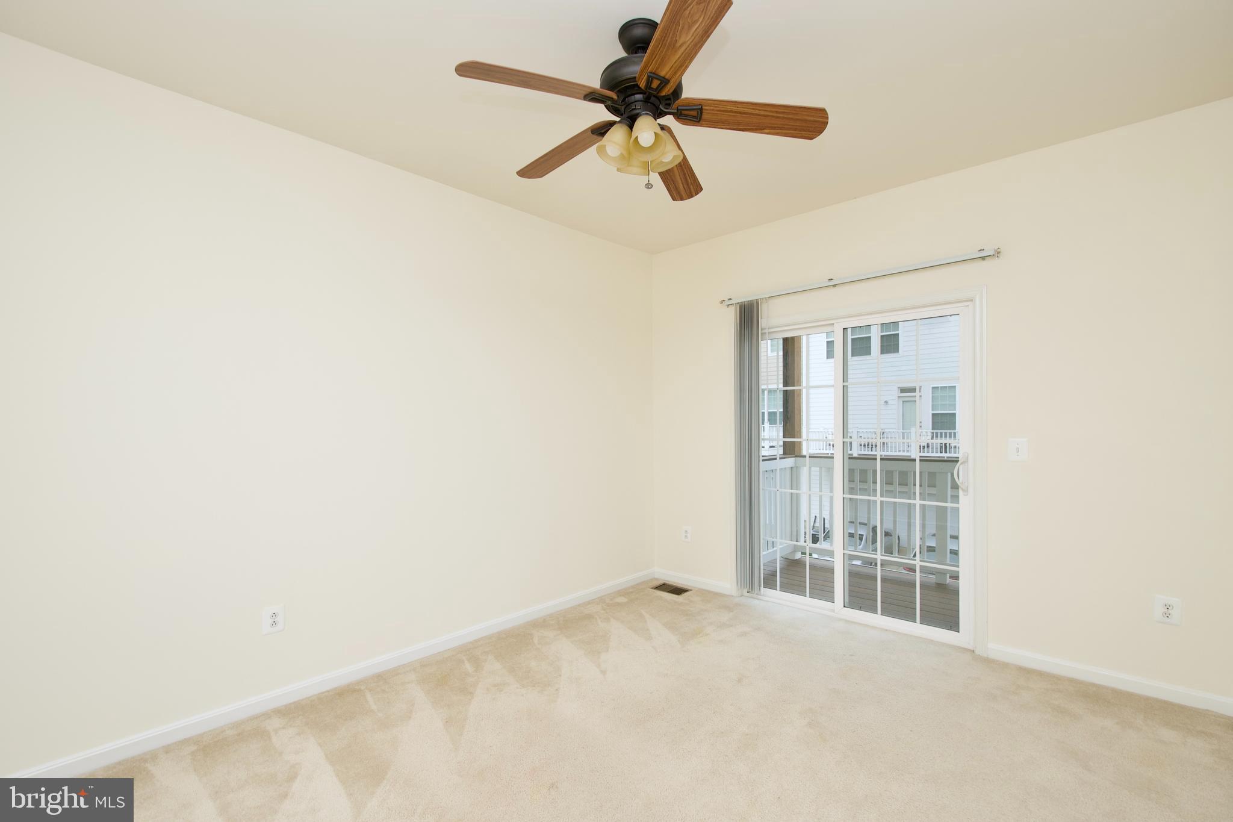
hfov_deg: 100.4
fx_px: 514
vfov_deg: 77.3
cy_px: 411
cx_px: 616
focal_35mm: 15
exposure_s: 1/100
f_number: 7.1
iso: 320
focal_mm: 10
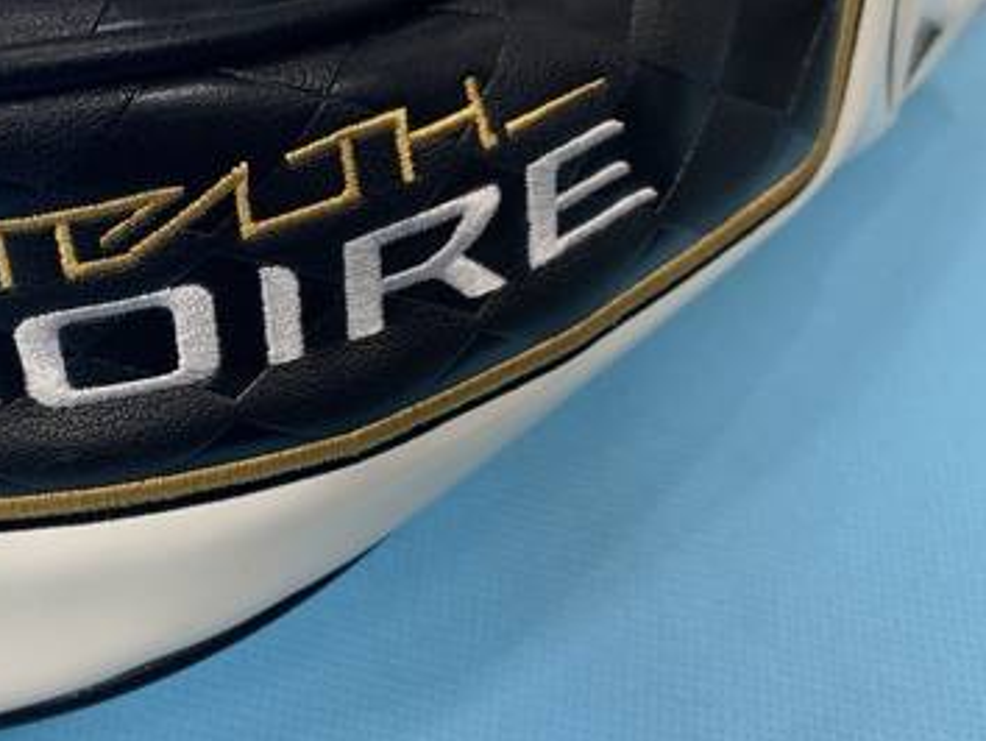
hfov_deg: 38.3
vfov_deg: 30.7
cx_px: 145
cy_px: 262
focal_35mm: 47
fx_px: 1340
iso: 64
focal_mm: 4.25
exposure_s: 1/60
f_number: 1.8
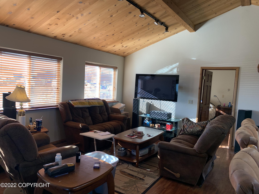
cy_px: 97
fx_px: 195
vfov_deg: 53.1
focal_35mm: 26
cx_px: 130
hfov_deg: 67.3
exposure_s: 1/60
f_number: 1.8
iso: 50
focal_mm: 4.25
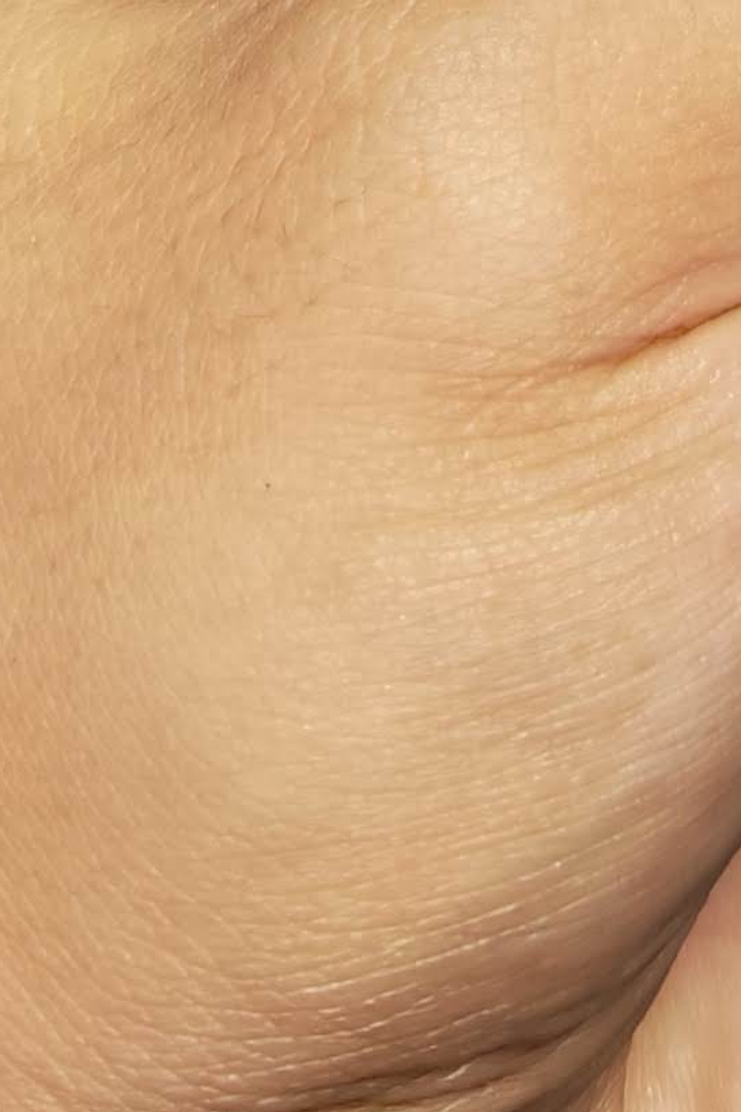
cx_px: 721
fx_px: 3861
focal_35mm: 125
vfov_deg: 13.7
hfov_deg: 10.9
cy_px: -1196
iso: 160
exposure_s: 1/100
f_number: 2
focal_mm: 6.83
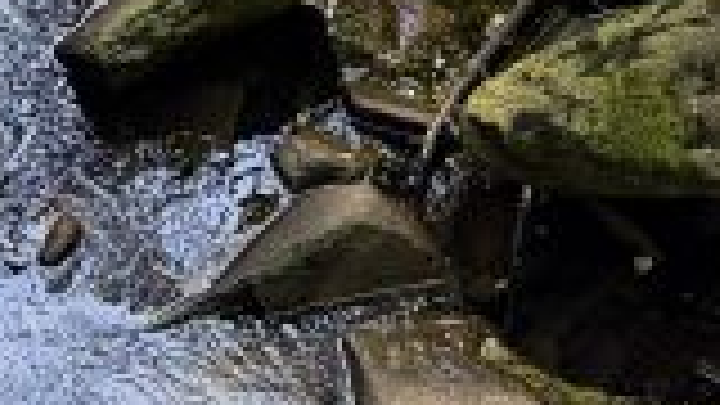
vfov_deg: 7.0
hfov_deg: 14.1
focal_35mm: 147
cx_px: -187
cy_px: -994
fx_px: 2806
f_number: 1.78
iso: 160
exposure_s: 1/172
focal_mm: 6.76
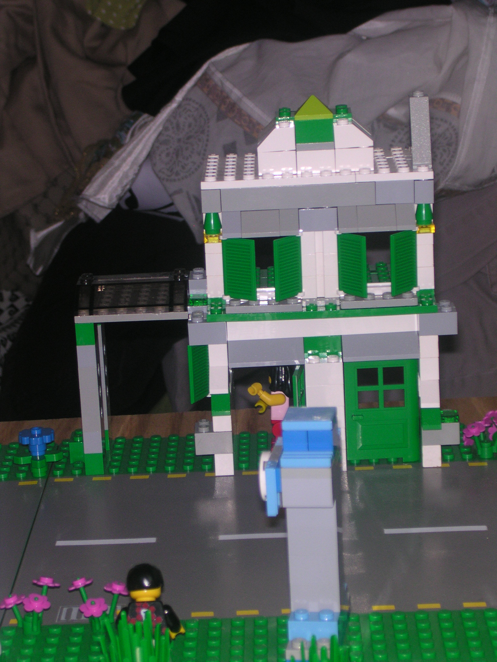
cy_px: 331
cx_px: 248
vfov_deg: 17.7
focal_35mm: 111
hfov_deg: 13.3
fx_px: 2125
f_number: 4.8
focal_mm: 16.8
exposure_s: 1/60
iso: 100
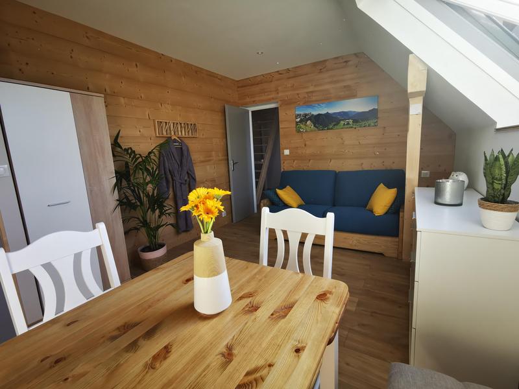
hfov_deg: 91.0
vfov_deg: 74.7
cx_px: 260
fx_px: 255
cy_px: 194
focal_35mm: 17
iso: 80
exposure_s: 1/100
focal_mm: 2.26
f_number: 2.2
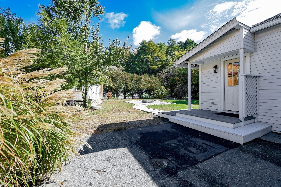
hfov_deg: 100.4
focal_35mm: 15
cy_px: 94
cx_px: 140
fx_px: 117
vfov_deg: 77.3
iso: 640
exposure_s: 1/800
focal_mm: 10
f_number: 6.3
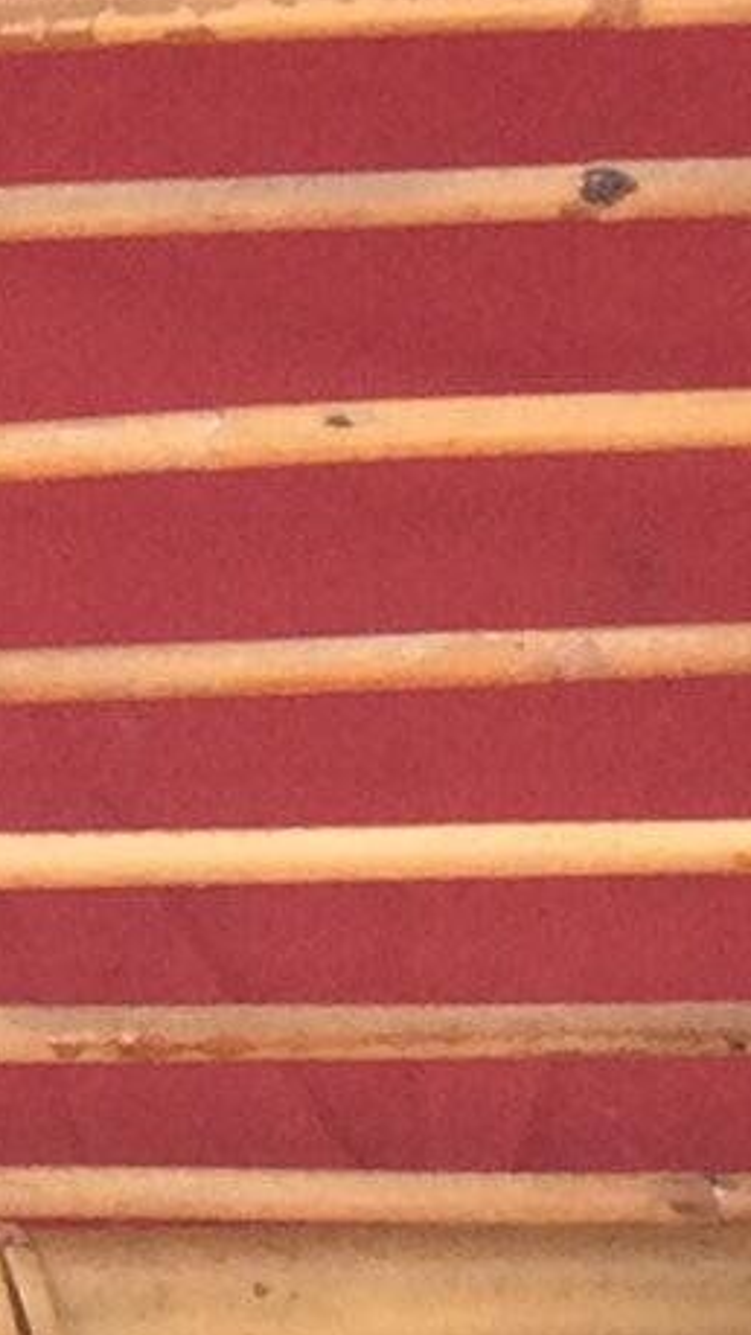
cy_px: 209
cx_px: -856
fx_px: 8501
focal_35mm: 240
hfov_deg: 5.0
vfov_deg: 9.0
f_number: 2.4
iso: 25
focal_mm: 3.3
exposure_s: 1/100
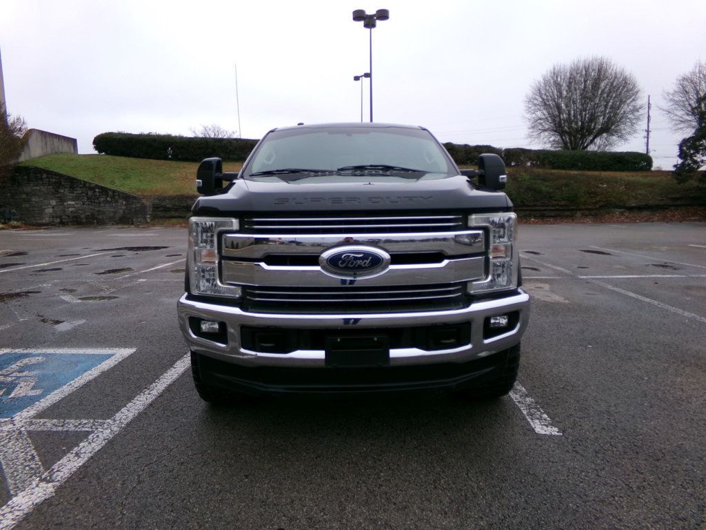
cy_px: 265
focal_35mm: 24
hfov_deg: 71.6
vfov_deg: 56.8
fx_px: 489
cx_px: 353
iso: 100
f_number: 3.7
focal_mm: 4.3
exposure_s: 1/75
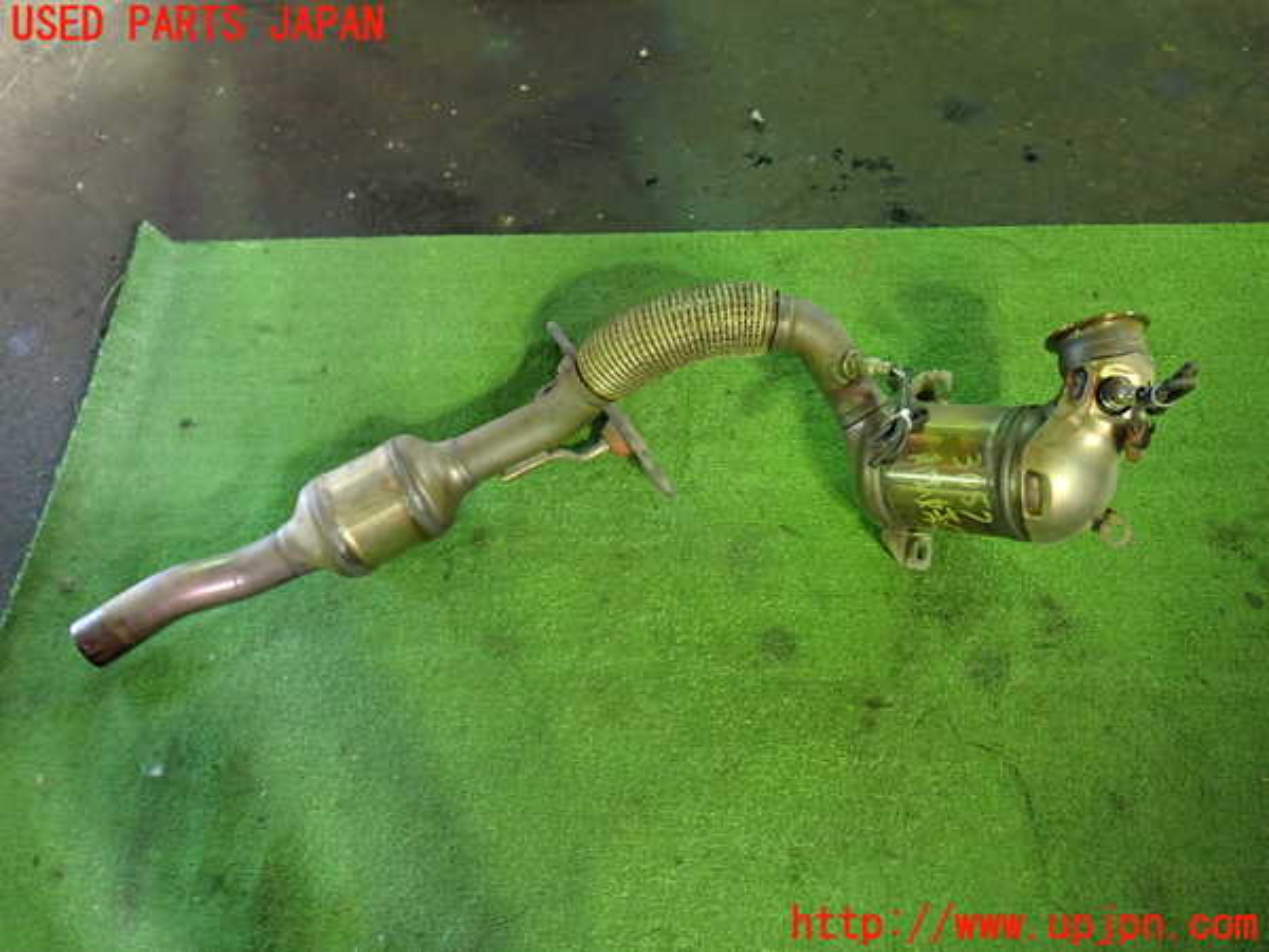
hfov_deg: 60.0
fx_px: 1100
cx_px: 634
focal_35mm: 30
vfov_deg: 46.8
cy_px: 476
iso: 640
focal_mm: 5.4
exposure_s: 1/30
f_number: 2.3
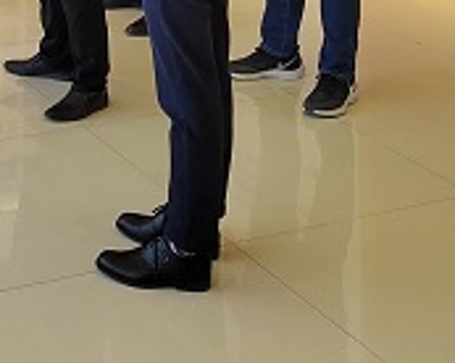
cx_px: -47
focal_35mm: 91
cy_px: -262
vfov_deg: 15.0
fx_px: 1224
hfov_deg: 20.1
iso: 253
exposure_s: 1/100
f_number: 1.9
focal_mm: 5.52
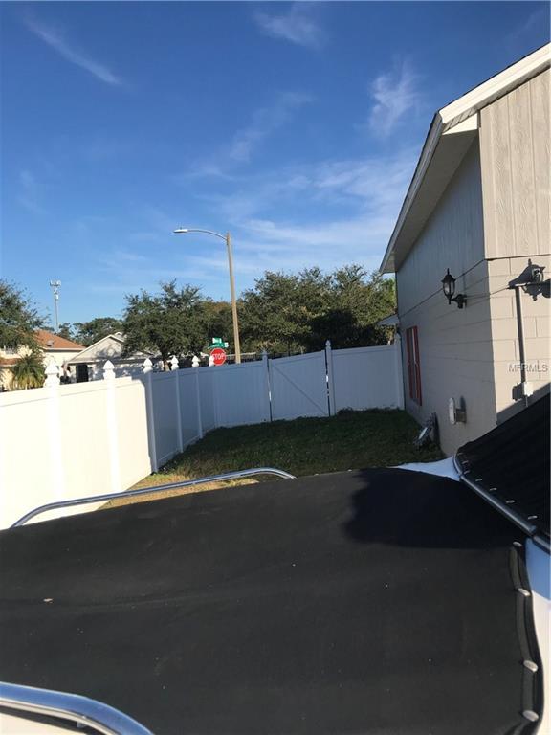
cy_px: 368
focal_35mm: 28
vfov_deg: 63.4
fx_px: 594
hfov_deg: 49.7
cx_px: 276
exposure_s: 1/2398
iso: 20
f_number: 1.8
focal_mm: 3.99
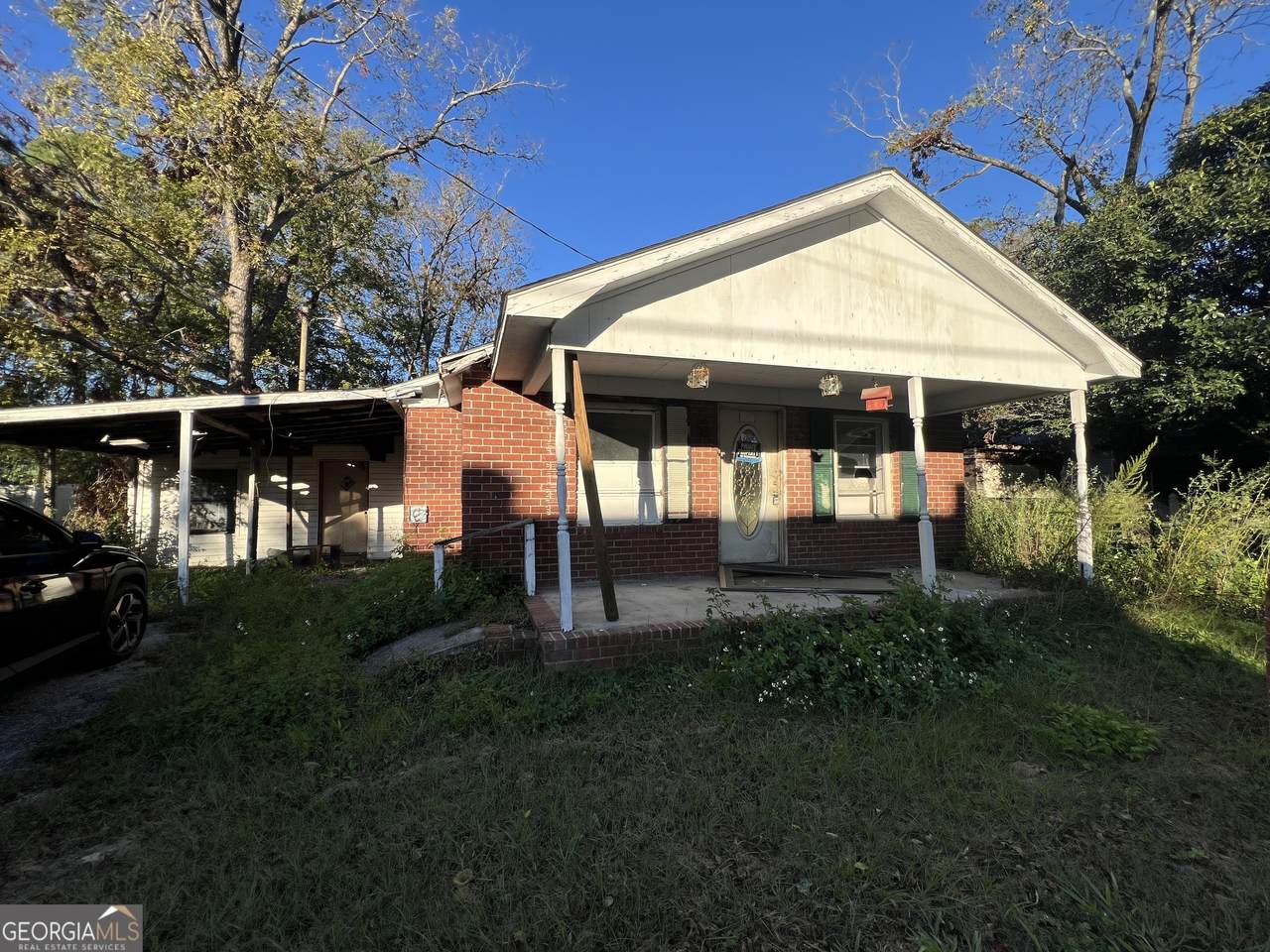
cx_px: 635
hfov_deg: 106.2
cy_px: 476
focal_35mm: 13
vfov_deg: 89.9
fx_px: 477
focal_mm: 1.57
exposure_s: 1/1033
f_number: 1.8
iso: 32
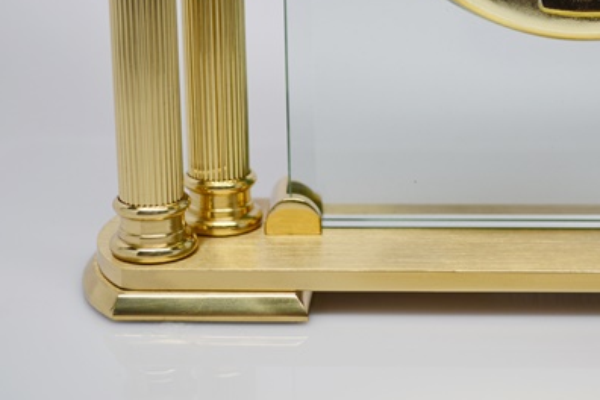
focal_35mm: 91
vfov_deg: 15.0
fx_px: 1517
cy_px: 112
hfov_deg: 22.3
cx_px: 376
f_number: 5.3
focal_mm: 40
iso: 400
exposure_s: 1/100
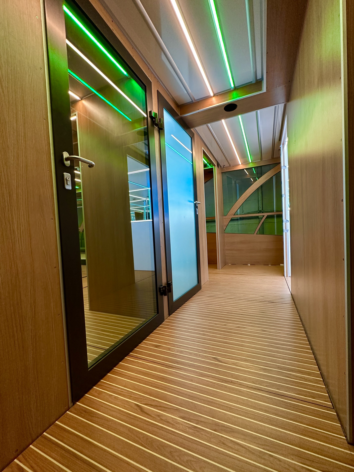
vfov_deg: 102.1
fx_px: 191
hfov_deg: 85.7
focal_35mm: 14
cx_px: 177
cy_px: 236
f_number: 2.2
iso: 250
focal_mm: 2.22
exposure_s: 1/99
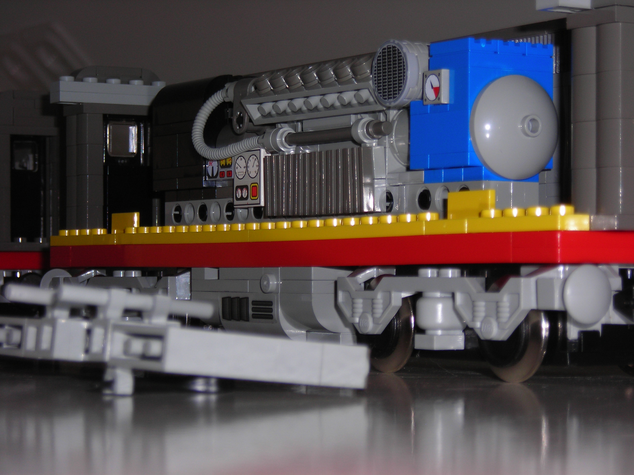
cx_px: 317
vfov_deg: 12.8
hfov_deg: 17.0
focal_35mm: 116
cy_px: 238
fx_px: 2125
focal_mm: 19.2
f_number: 5.3
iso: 50
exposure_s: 1/60.1
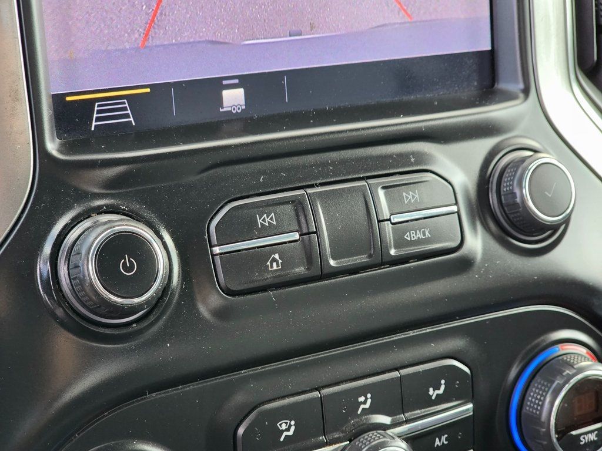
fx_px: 1200
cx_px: 301
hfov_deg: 28.2
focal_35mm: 69
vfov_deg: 21.3
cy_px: 226
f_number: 2.4
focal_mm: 7.9
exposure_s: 1/120
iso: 250
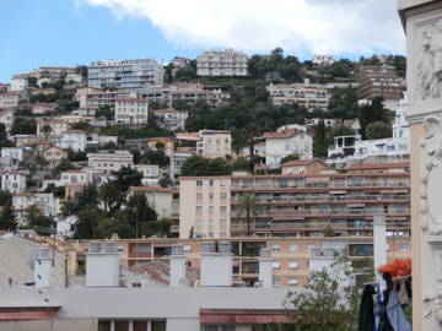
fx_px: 1405
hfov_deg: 17.9
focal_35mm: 110
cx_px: 221
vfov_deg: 13.5
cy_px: 166
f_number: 5.4
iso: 100
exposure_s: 1/250
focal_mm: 19.54
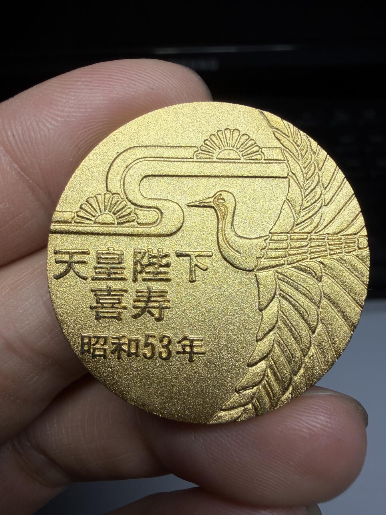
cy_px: 258
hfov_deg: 53.1
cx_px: 193
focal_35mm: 26
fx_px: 387
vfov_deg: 67.3
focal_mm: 2.22
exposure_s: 1/507
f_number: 2.2
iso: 50
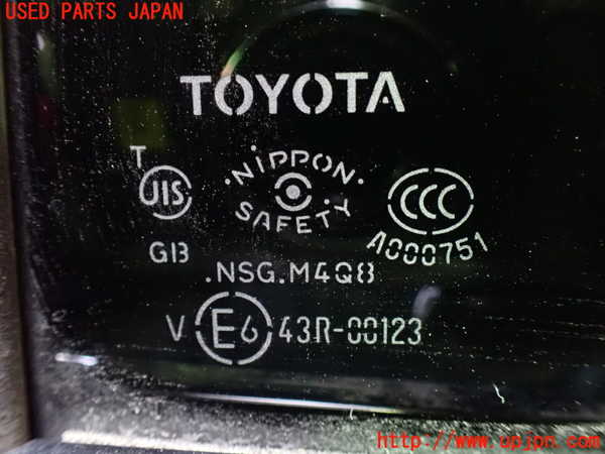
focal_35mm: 30
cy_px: 227
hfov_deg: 60.0
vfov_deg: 46.8
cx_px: 302
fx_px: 524
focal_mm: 5.4
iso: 1600
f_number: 2.3
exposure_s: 1/13
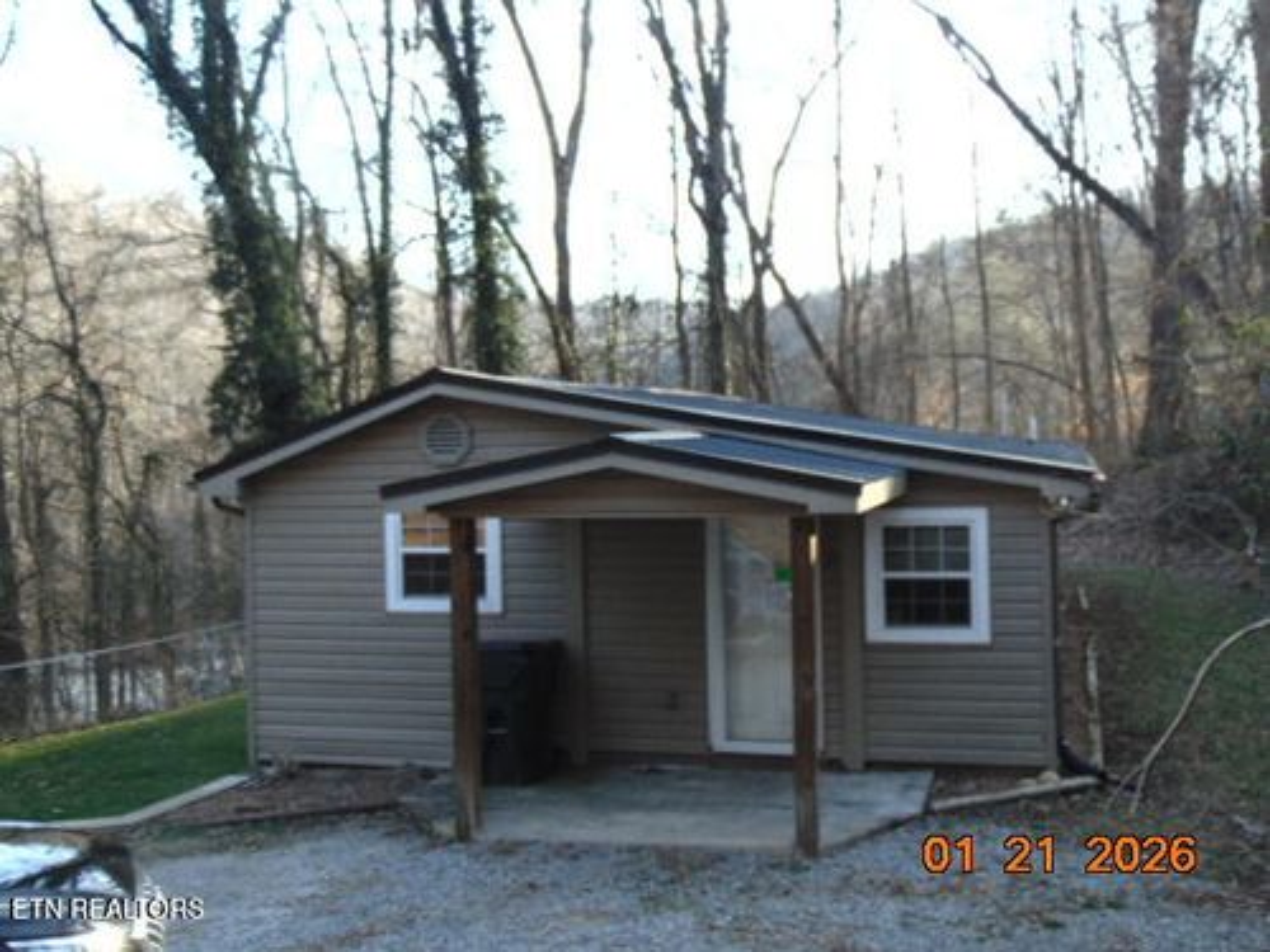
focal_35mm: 42
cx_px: 635
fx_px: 1541
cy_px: 476
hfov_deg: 44.8
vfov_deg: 34.3
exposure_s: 1/100
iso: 80
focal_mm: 7.6
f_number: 3.3
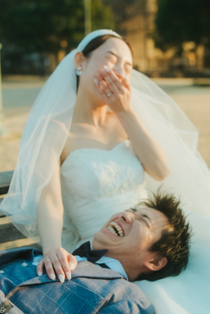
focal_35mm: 75
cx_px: 105
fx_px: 656
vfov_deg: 27.0
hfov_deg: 18.2
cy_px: 157
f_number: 3.6
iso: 160
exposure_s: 1/250
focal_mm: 50
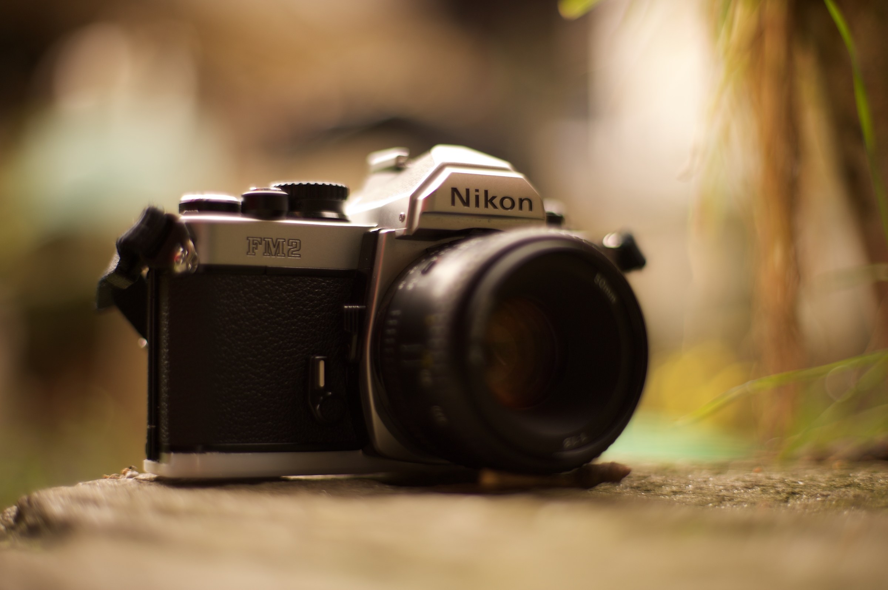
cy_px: 295
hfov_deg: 39.6
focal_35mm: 50
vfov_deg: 26.9
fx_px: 1232
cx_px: 444
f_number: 1.4
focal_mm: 50
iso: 100
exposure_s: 1/160
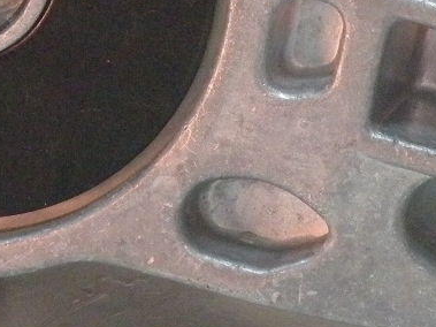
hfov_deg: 3.6
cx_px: 228
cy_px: -35
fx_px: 6862
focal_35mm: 545
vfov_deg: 2.7
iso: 400
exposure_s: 1/12.5
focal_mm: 22.9
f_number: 4.5
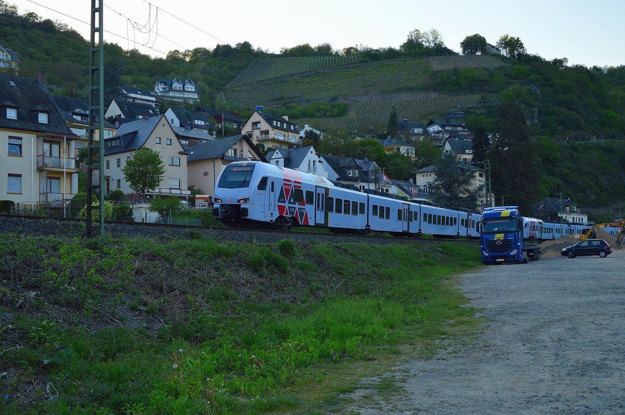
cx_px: 312
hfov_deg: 46.4
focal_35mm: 42
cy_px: 208
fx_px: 728
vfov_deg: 31.8
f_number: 8
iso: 400
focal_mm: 28
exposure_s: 1/500
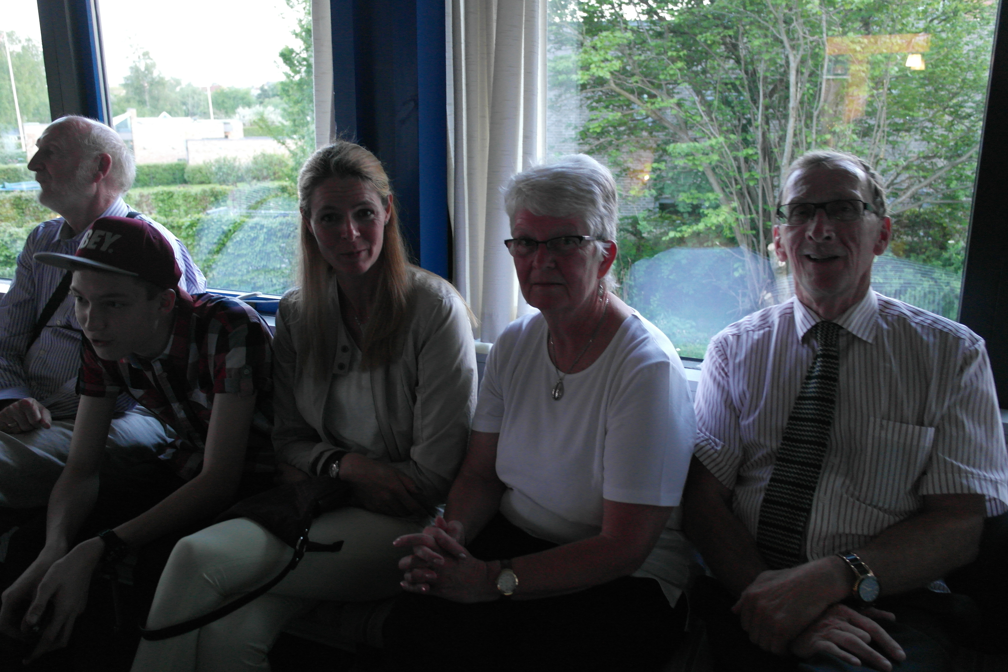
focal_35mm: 30
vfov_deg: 43.6
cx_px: 504
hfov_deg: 61.9
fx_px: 840
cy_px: 336
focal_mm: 20
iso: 1600
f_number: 3.5
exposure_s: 1/20
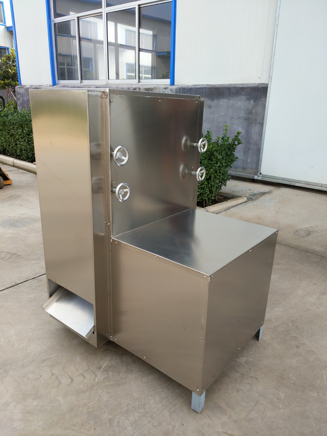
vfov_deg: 69.4
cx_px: 164
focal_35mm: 25
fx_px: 315
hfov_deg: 54.9
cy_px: 218
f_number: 1.7
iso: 50
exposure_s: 1/573
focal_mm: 4.32
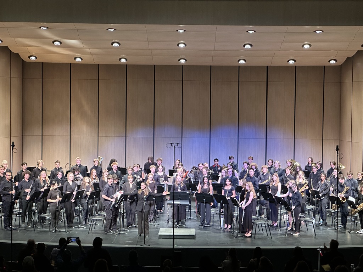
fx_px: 807
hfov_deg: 25.3
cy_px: 136
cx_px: 182
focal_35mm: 77
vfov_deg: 19.1
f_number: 2.8
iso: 640
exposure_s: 1/38
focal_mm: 9
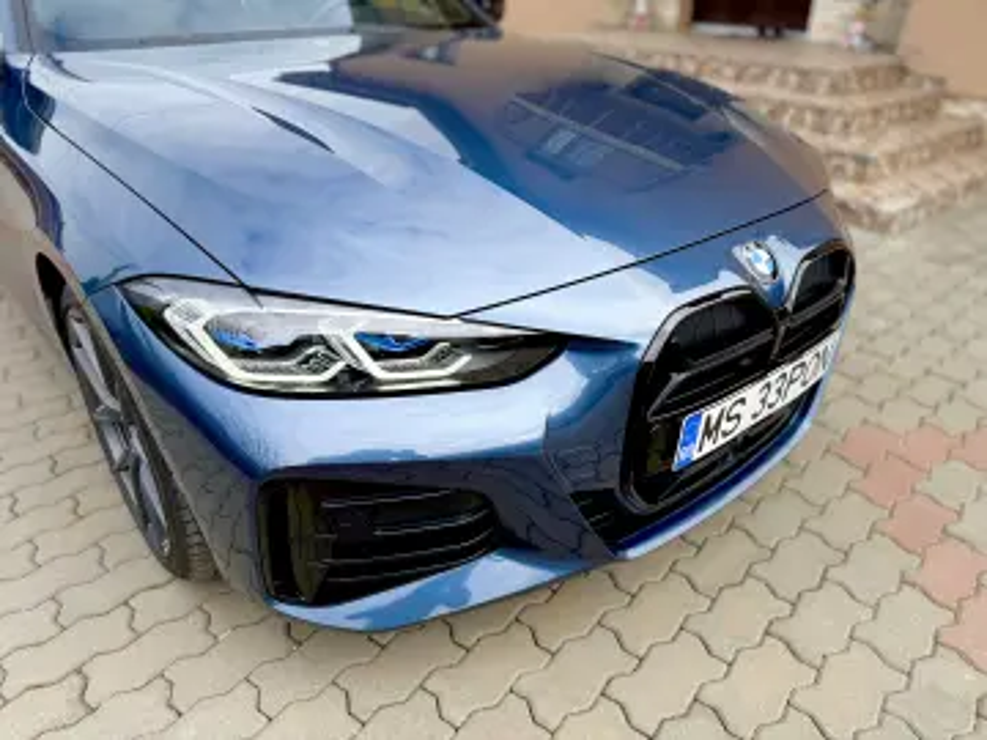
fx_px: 684
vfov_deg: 56.8
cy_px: 370
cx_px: 494
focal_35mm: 24
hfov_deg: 71.6
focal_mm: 6.76
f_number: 1.78
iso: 80
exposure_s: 1/1361
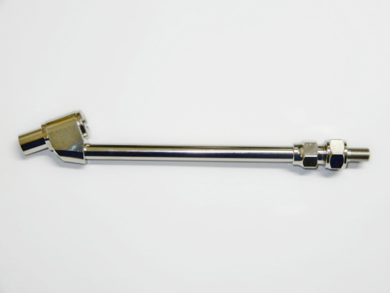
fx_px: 732
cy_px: 146
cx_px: 195
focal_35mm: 65
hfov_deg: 29.8
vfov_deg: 22.6
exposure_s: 1/30
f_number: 4.5
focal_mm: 11.6
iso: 200
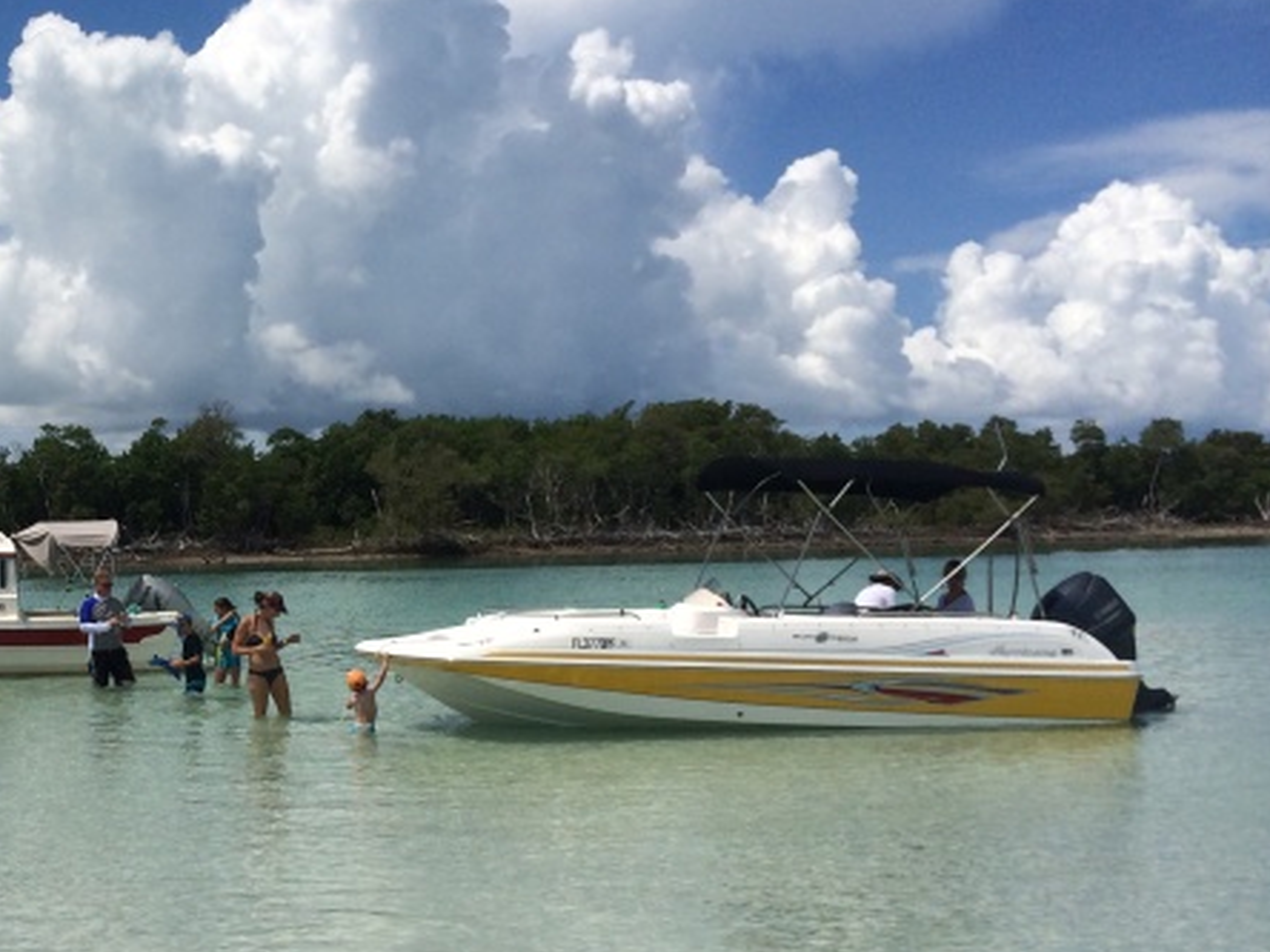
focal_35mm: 54
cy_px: 523
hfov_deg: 33.8
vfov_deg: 27.0
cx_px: 152
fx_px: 1981
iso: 40
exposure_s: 1/5882
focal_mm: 4.12
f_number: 2.2
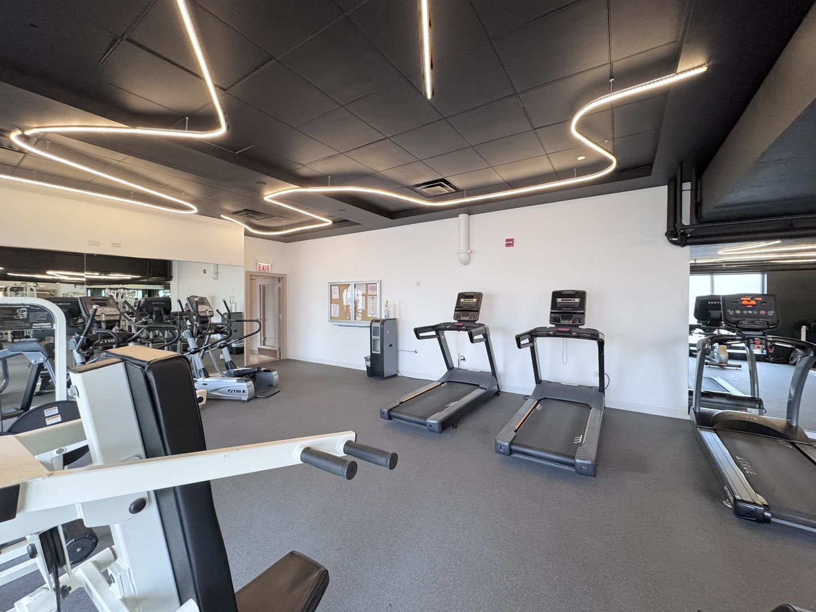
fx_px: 330
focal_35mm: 14
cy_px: 306
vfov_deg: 85.7
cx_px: 408
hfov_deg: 102.1
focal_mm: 2.22
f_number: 2.2
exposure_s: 1/99
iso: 250
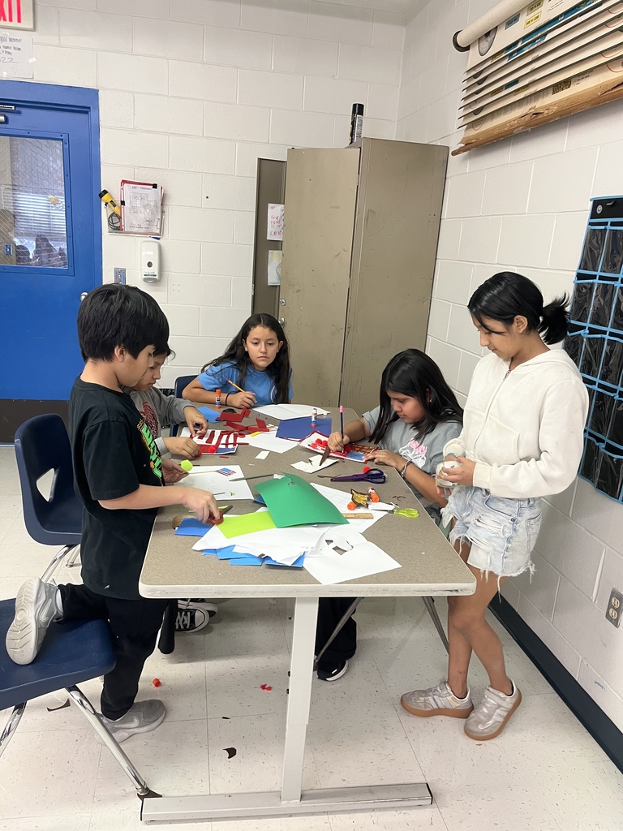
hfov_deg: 53.1
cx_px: 312
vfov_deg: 67.3
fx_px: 624
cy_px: 416
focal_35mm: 26
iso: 160
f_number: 1.6
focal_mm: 5.1
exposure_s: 1/60
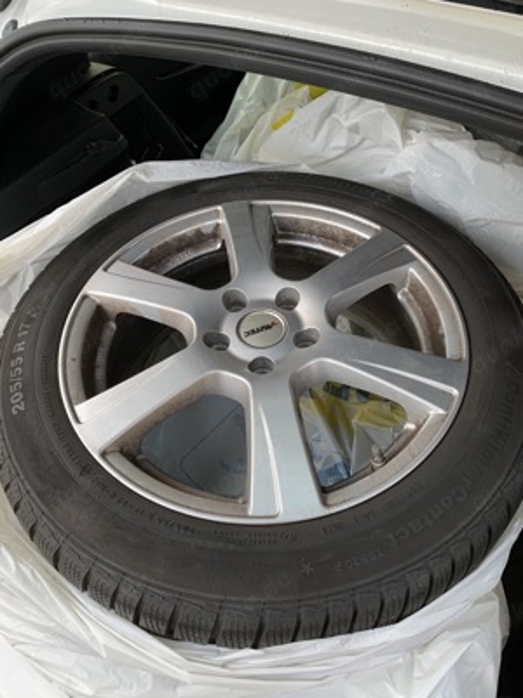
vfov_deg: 67.3
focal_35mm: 26
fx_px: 524
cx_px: 262
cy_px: 349
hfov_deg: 53.1
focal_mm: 4.25
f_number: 1.8
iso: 125
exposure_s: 1/60
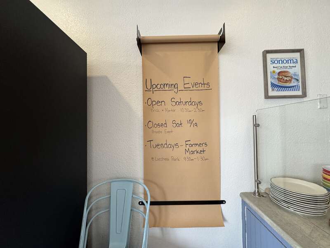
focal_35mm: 14
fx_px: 133
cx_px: 165
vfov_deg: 85.7
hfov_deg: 102.1
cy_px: 124
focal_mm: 2.22
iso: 200
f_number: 2.2
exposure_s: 1/60
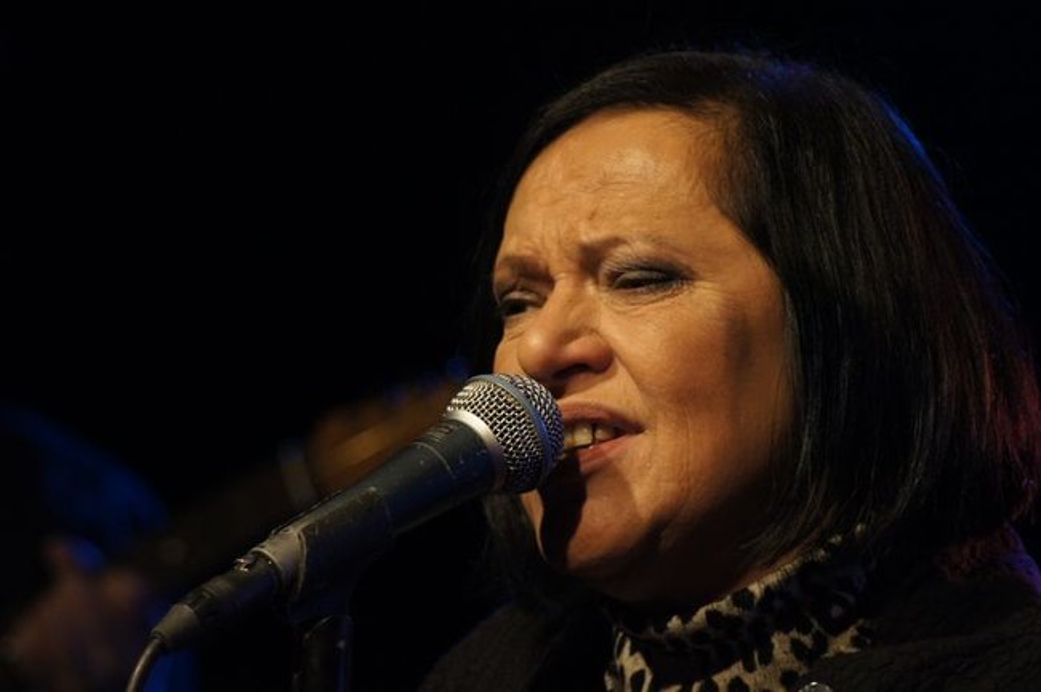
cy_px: 346
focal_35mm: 300
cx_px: 520
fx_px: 8666
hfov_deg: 6.9
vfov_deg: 4.6
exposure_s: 1/125
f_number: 5.6
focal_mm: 200
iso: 1600
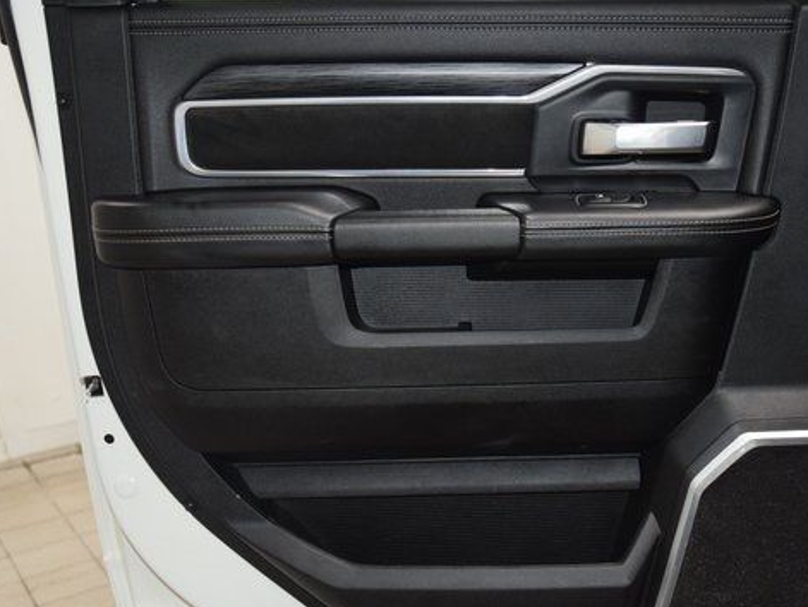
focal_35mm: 47
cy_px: 335
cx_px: 513
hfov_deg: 40.1
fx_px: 1098
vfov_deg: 30.9
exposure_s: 1/125
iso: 2000
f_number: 3.8
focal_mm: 24
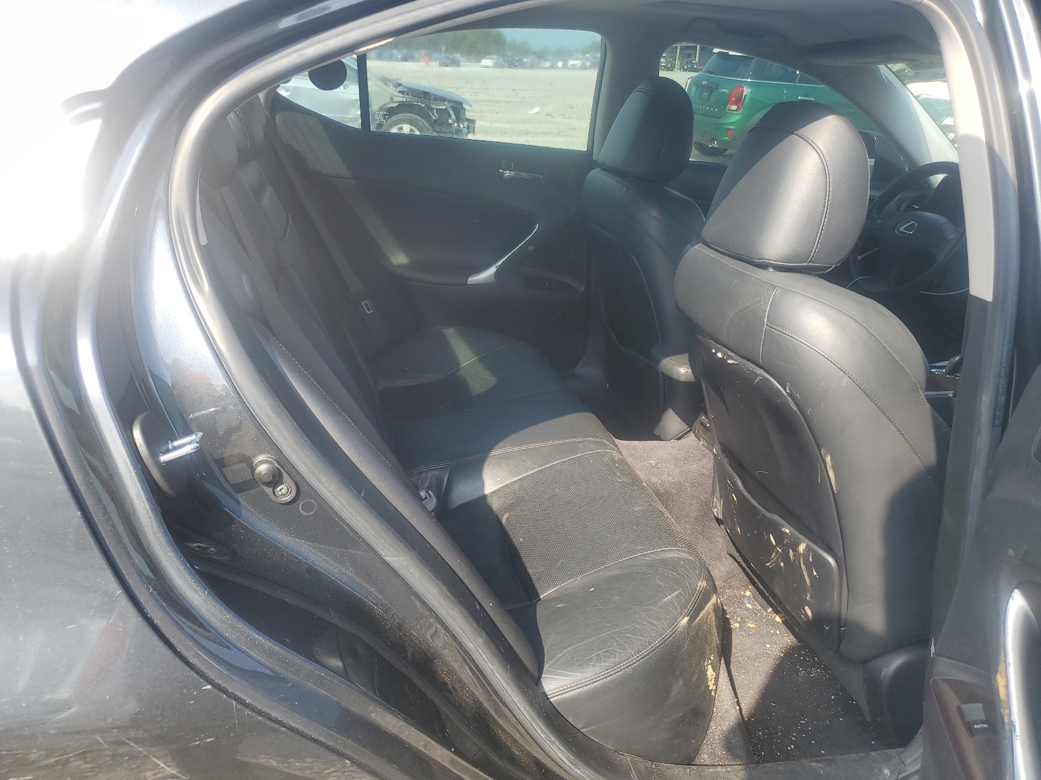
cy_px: 390
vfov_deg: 53.1
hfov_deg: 67.3
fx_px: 782
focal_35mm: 26
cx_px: 520
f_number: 1.5
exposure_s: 1/625
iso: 50
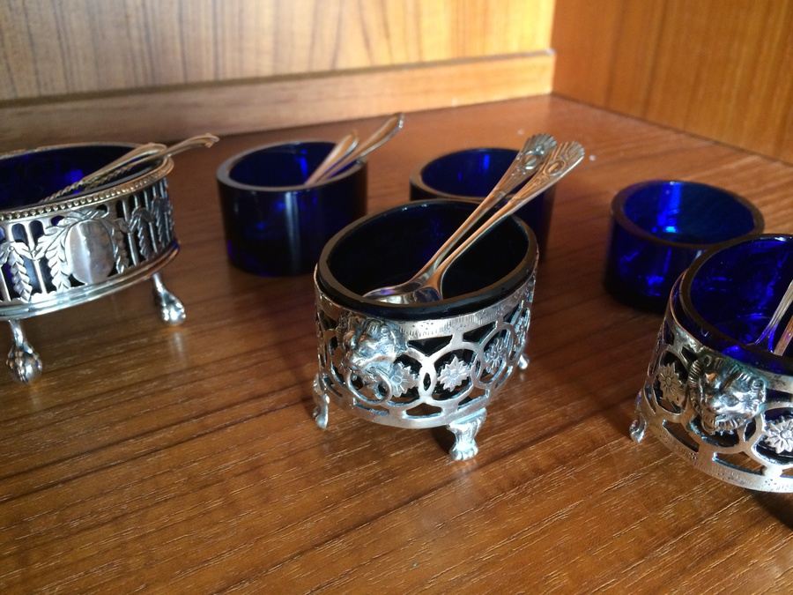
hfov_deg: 60.0
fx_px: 687
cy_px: 298
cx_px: 396
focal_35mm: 30
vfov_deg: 46.8
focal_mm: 4.12
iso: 200
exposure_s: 1/30
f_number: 2.2
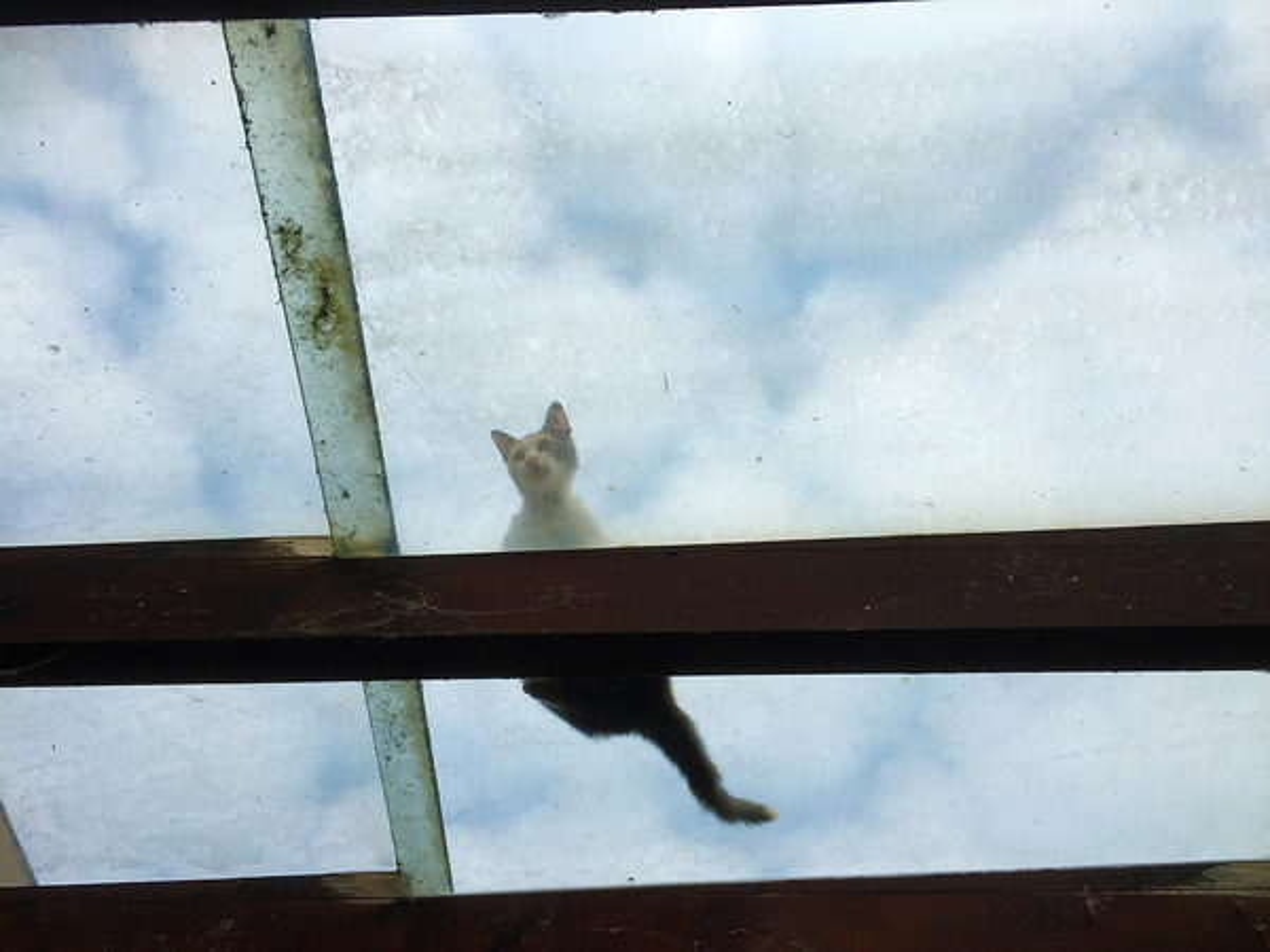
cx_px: 635
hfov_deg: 61.7
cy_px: 476
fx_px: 1064
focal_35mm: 29
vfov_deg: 48.2
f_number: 2.2
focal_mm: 4.15
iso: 32
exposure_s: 1/1799
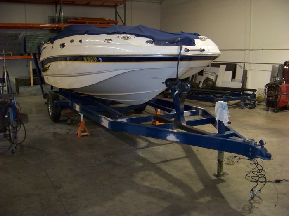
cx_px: 144
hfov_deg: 51.4
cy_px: 108
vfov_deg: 39.7
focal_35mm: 36
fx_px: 301
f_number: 2.8
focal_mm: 5.85
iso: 200
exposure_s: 1/30
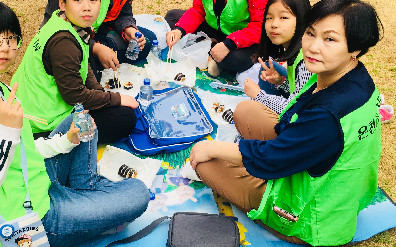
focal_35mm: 48
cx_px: 144
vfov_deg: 26.8
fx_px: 518
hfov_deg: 41.5
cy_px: 88
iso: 25
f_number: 2.2
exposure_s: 1/472
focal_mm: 4.15
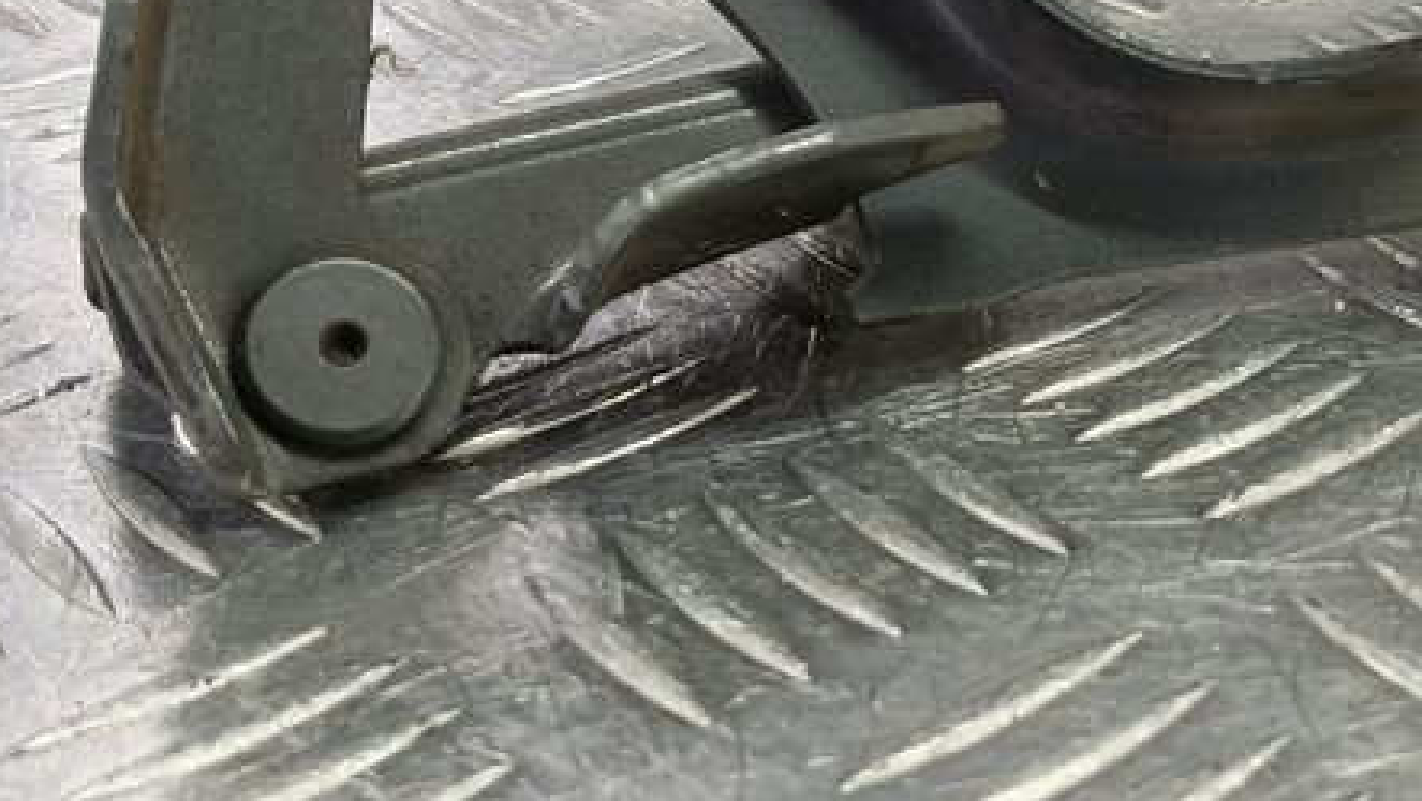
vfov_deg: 20.3
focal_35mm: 58
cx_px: 1219
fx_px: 2188
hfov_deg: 34.4
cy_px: 84
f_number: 1.6
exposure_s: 1/50
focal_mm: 4.11
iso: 156
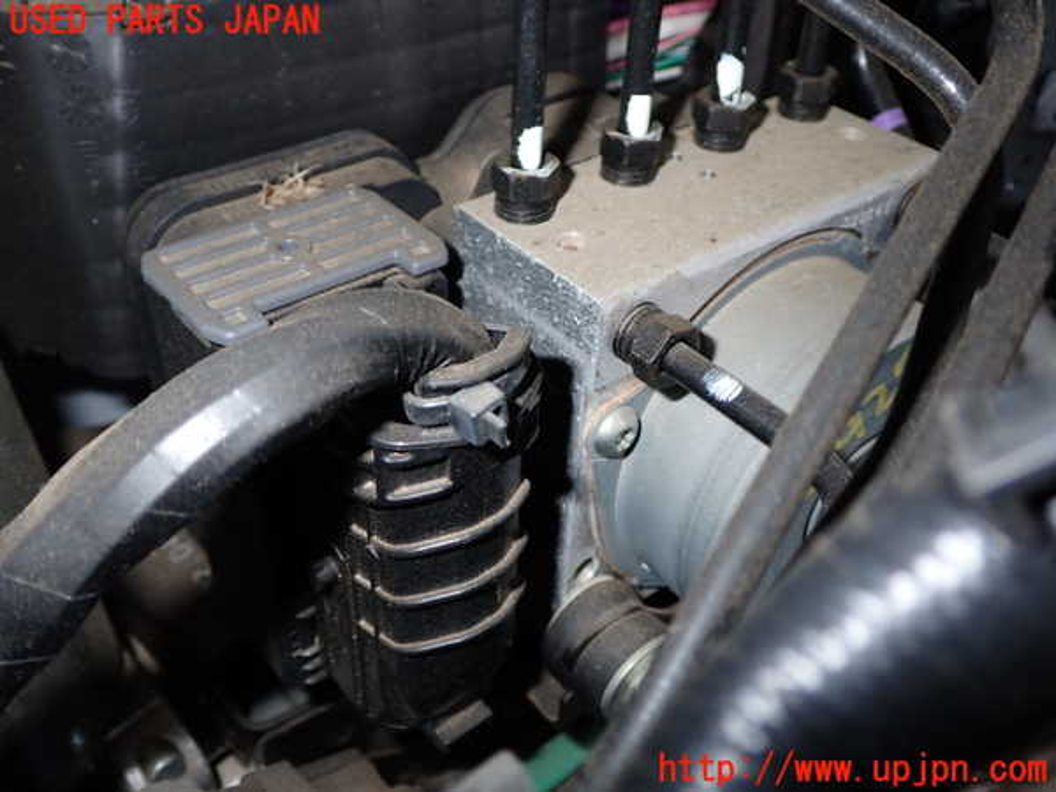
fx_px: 1098
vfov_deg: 39.7
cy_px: 396
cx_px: 528
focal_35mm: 36
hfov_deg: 51.4
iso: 200
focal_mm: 6.37
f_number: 7.1
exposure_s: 1/40
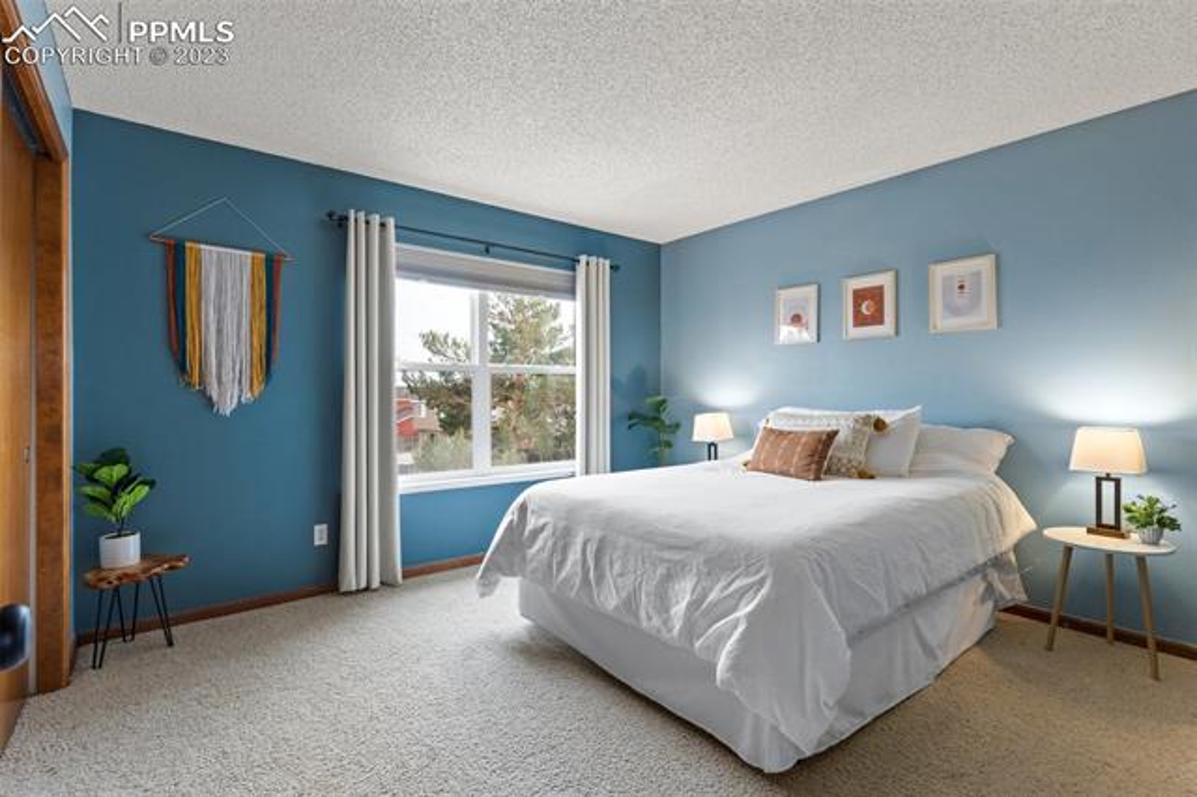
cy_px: 398
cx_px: 598
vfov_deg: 73.7
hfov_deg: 96.8
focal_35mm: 16
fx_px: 532
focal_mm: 16
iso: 100
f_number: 5.6
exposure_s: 1/5
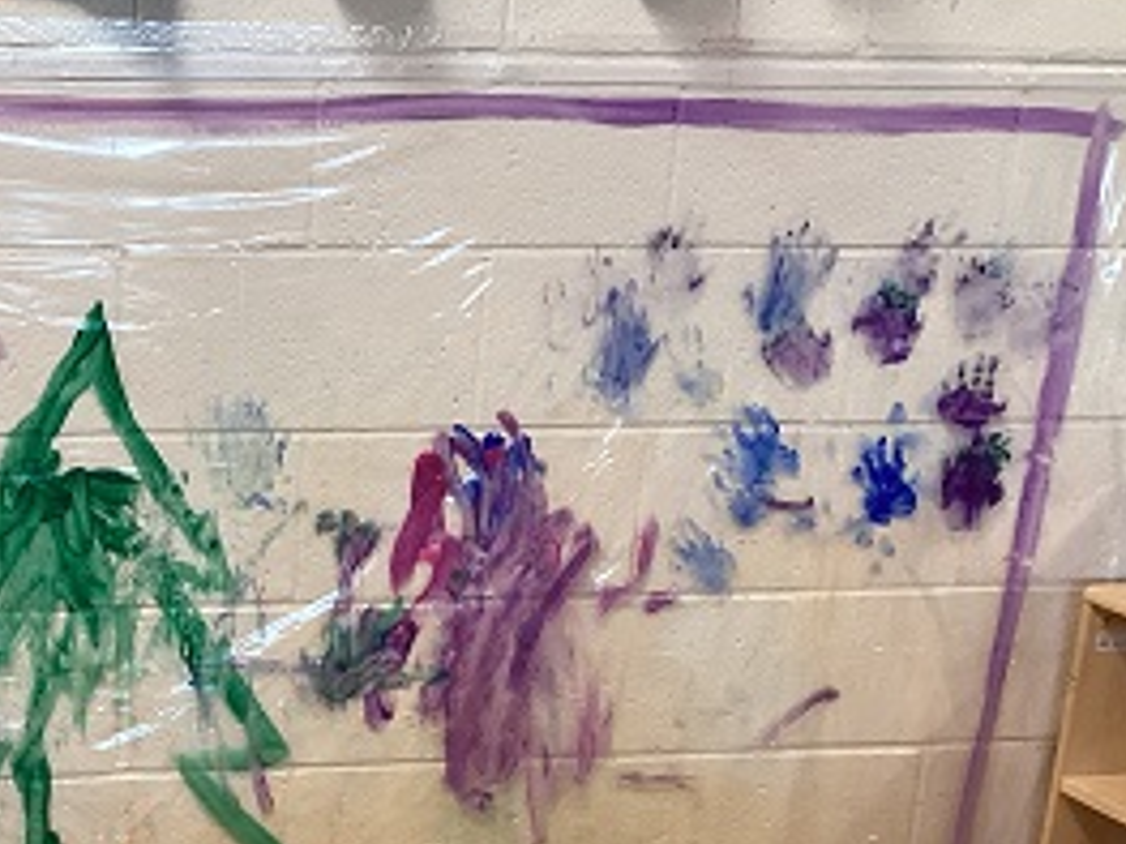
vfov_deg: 24.4
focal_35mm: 59
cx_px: 107
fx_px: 1918
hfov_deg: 31.2
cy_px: 670
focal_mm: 3.3
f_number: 2.4
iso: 200
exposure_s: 1/60
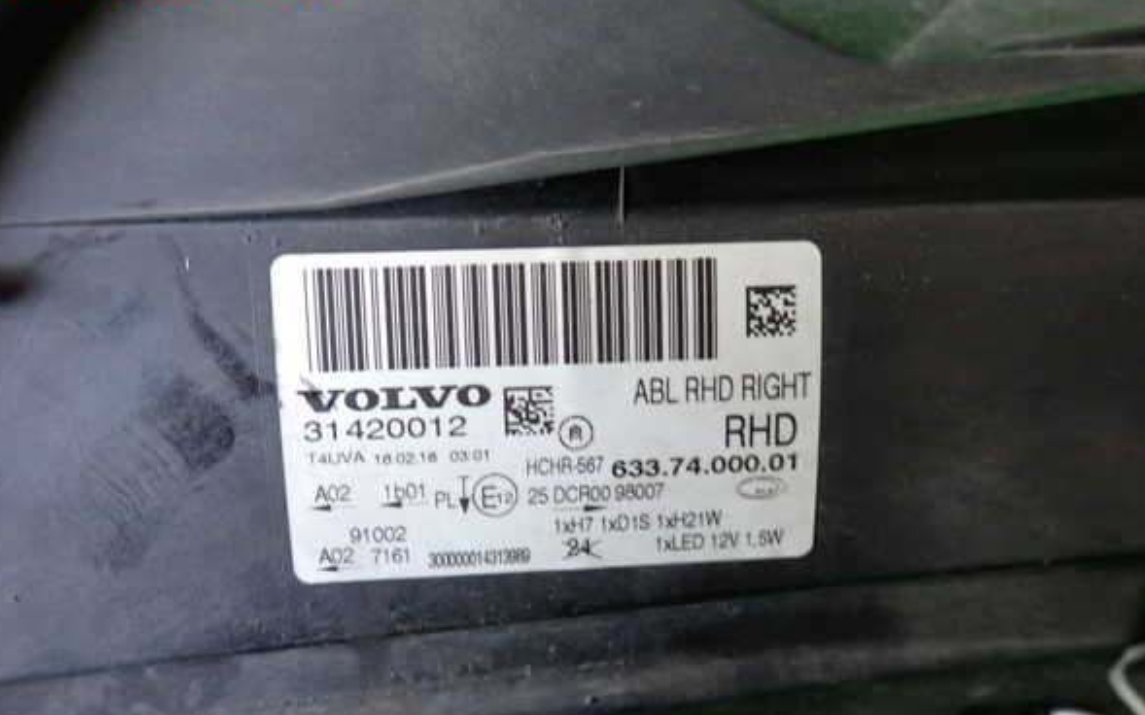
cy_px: 387
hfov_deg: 68.4
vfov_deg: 46.0
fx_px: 842
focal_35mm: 27
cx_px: 570
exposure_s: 1/30
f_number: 2
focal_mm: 4.5
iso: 320
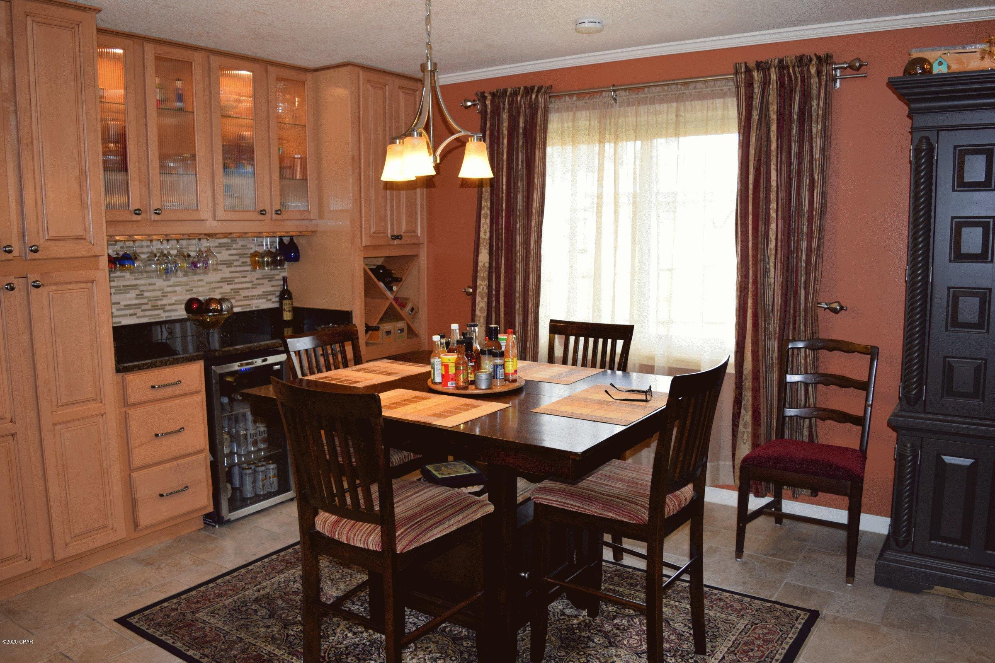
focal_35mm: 27
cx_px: 498
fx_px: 746
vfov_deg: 47.9
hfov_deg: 67.4
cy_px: 332
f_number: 4.5
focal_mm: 18
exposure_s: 1/80
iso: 800
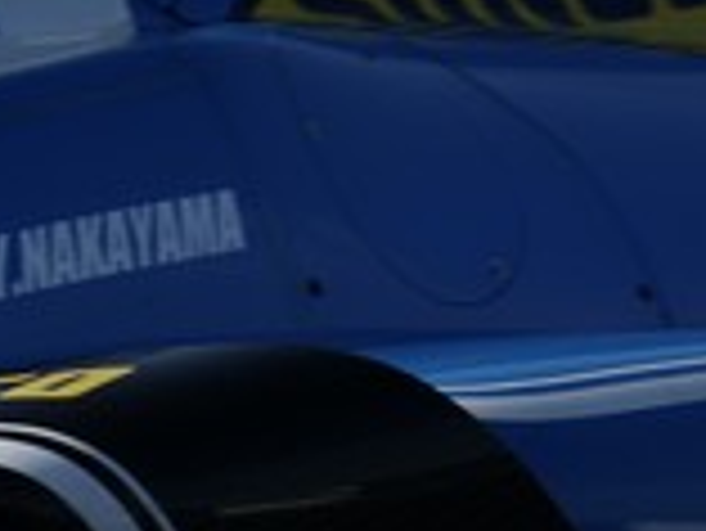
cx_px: -531
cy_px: 572
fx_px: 53946
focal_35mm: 2643
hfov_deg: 0.7
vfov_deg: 0.6
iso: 200
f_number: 10
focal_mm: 600
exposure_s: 1/640
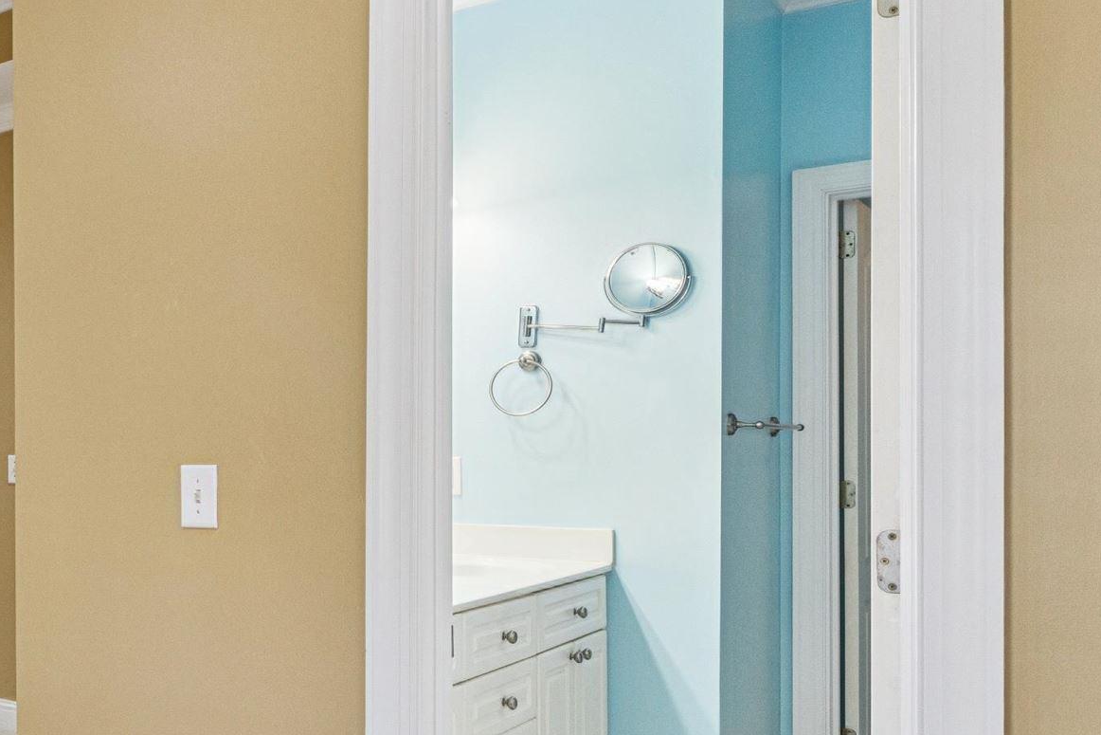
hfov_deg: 40.7
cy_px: 454
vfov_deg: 35.8
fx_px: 1132
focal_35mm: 37
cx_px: -137
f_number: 11
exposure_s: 1/15
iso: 800
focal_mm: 14
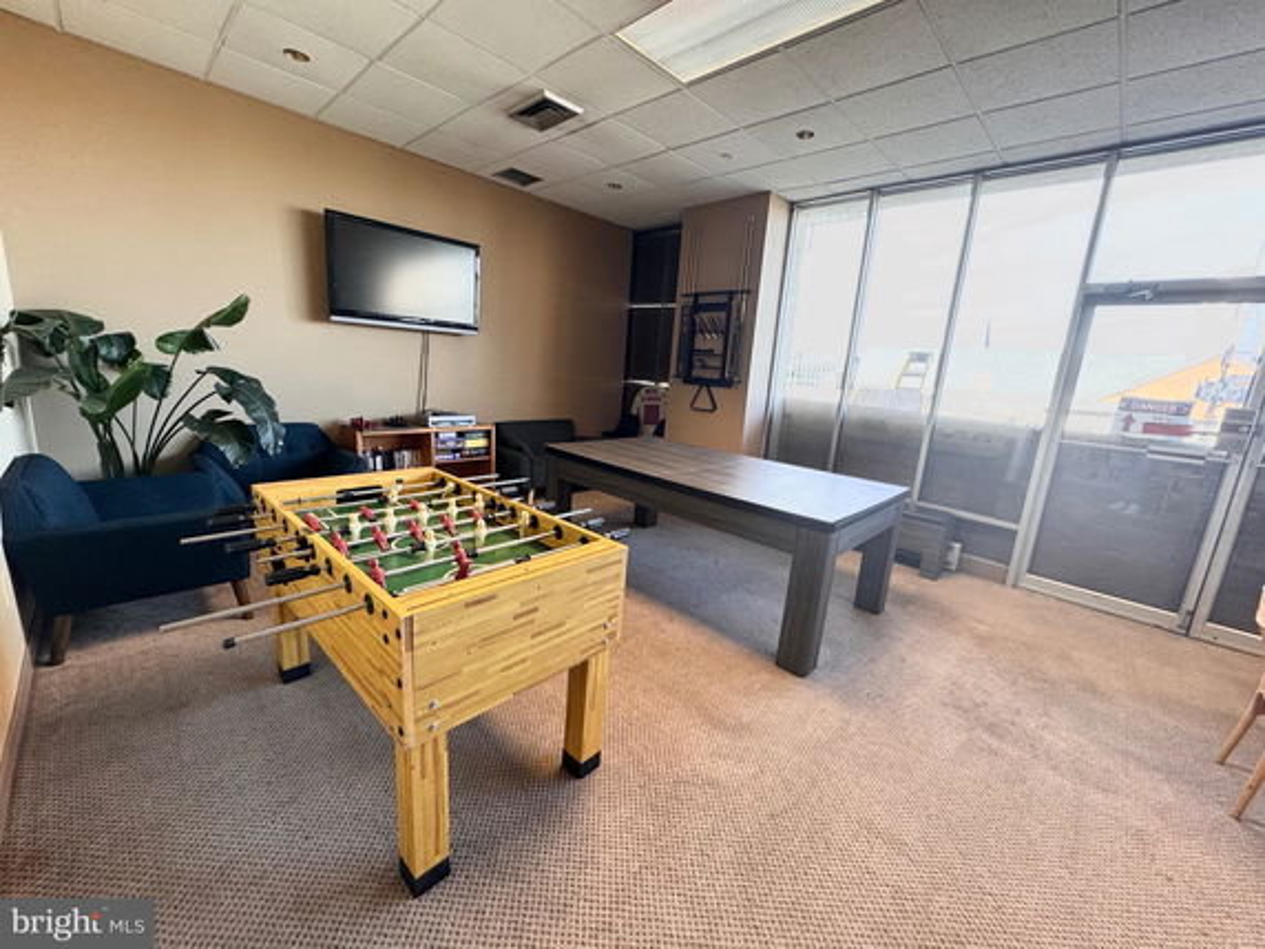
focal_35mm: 14
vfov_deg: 85.7
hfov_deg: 102.1
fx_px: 512
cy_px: 474
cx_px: 632
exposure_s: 1/60
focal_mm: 2.22
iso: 200
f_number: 2.2
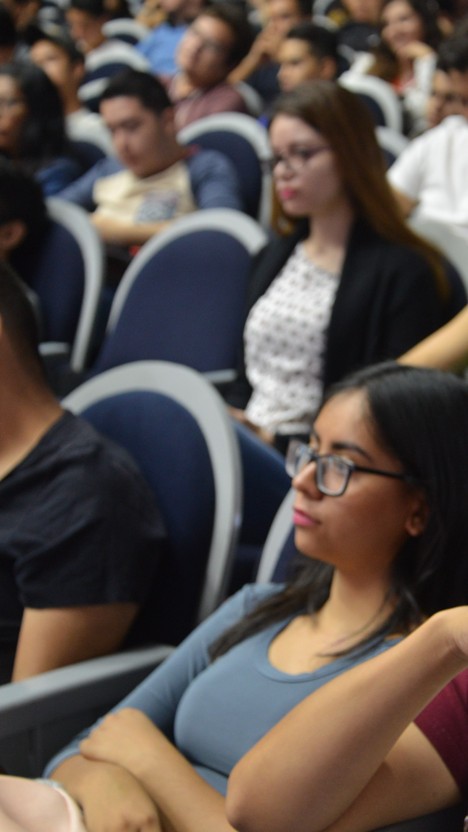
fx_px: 1743
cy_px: 416
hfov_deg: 15.1
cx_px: 411
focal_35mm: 79
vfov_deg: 26.9
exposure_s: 1/15
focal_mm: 50
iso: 1600
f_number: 4.2
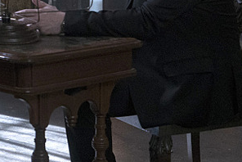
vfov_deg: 10.6
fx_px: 868
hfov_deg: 15.5
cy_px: 21
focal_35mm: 129
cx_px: -11
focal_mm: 49
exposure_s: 1/125
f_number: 4
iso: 6400
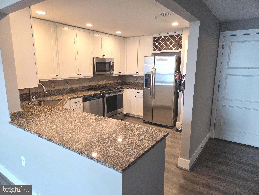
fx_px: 172
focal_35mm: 23
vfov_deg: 58.9
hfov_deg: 73.9
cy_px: 98
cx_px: 130
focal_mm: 5.4
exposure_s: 1/120
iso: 200
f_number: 1.8
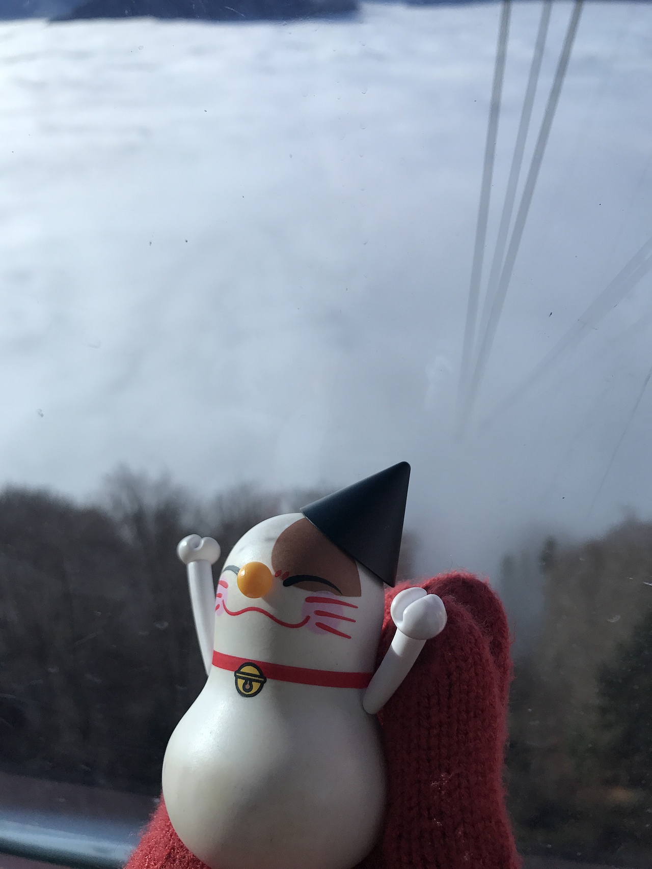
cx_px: 326
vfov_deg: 63.4
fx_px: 703
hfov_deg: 49.7
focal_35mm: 28
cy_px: 434
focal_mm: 3.99
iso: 20
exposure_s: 1/3690
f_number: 1.8
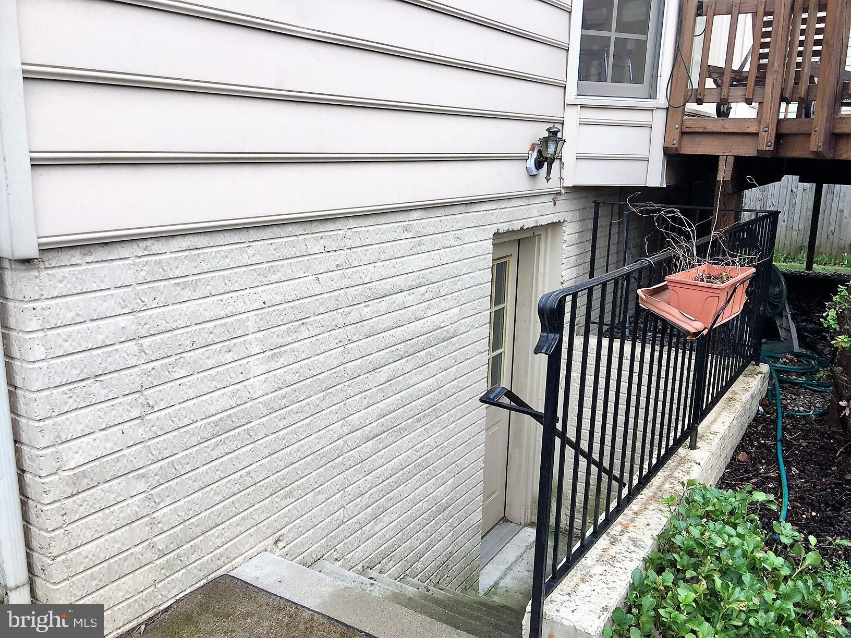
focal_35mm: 29
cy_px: 319
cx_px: 426
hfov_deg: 61.7
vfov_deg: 48.2
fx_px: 713
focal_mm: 4.15
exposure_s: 1/265
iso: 32
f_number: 2.2
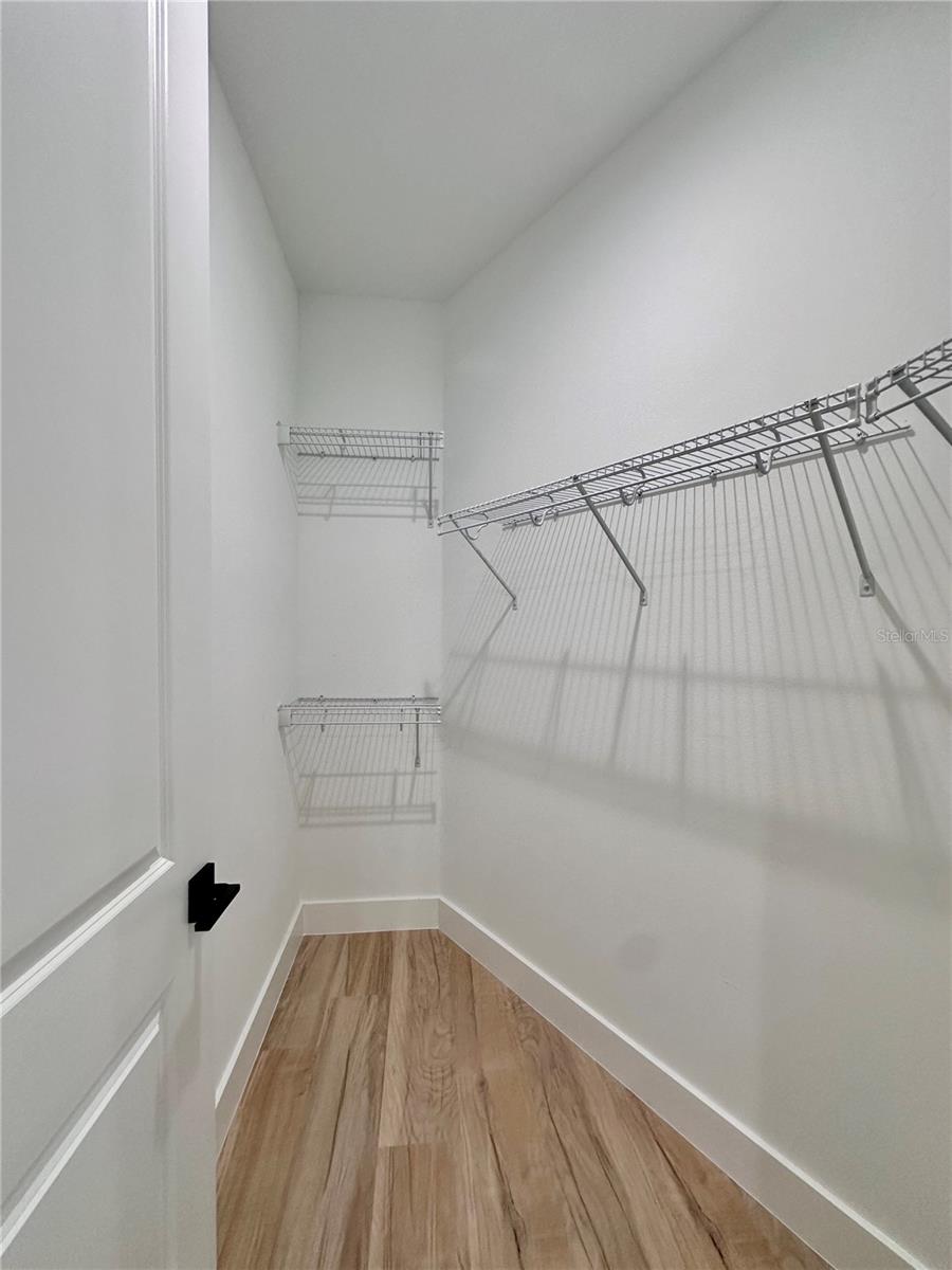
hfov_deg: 85.7
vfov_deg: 102.1
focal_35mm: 14
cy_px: 635
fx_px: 513
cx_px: 476
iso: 160
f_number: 2.2
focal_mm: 2.22
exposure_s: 1/120
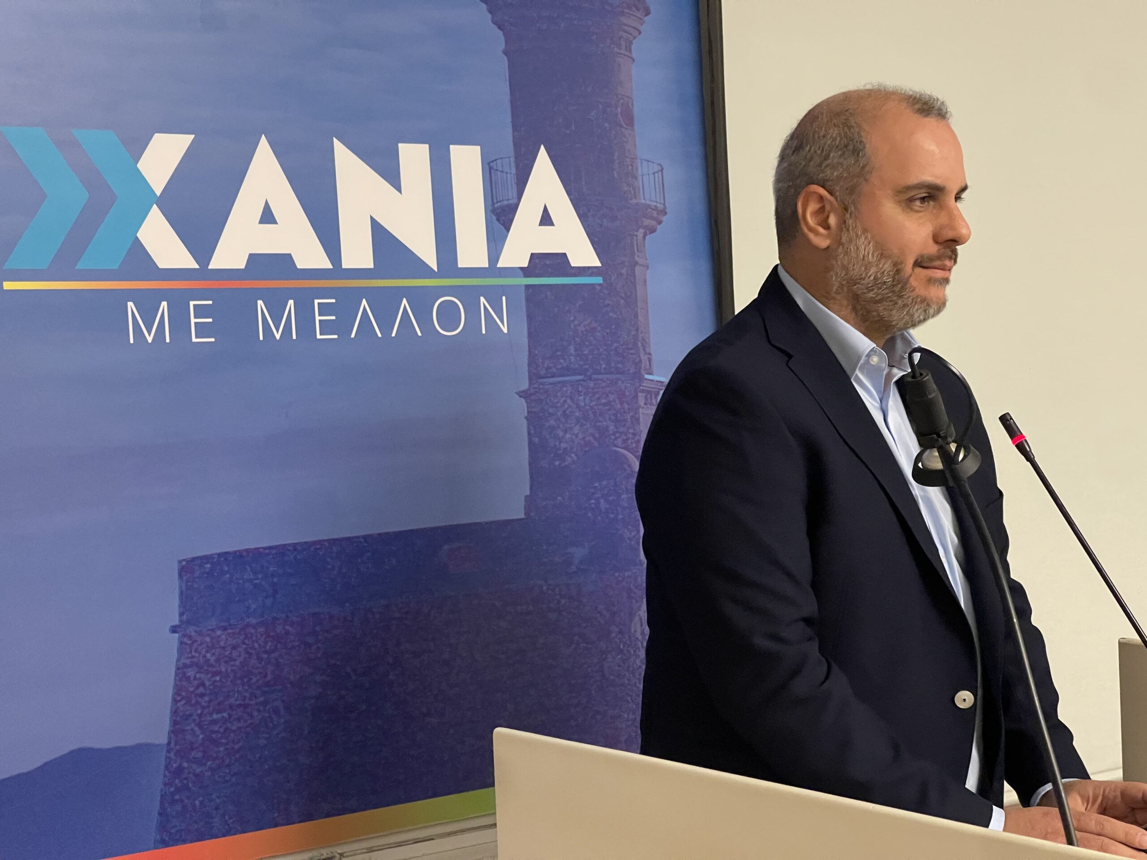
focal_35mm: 64
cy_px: 430
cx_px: 574
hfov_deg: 30.3
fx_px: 2121
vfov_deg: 22.9
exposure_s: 1/60
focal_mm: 7.5
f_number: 2.2
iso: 500
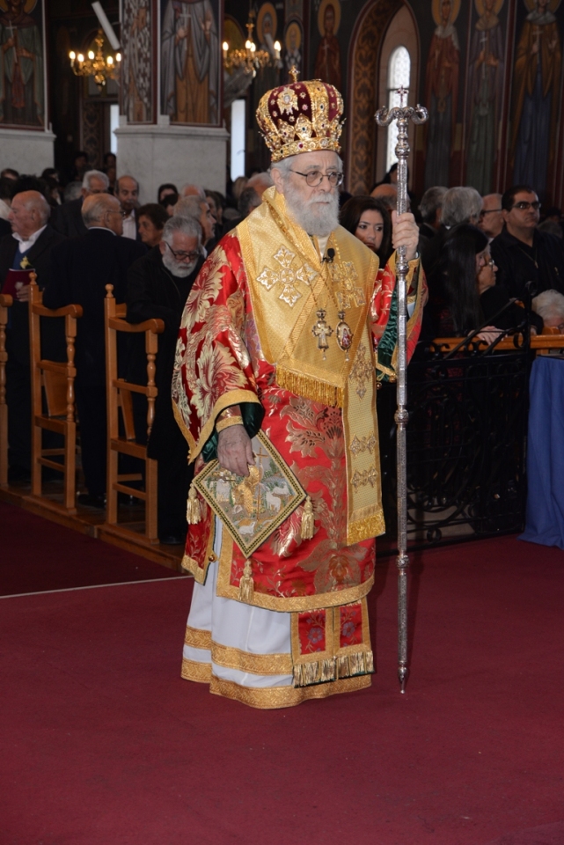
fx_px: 1831
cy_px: 422
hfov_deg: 17.5
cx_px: 282
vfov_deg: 26.0
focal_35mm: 78
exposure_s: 1/80
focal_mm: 78
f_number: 5.6
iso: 1000
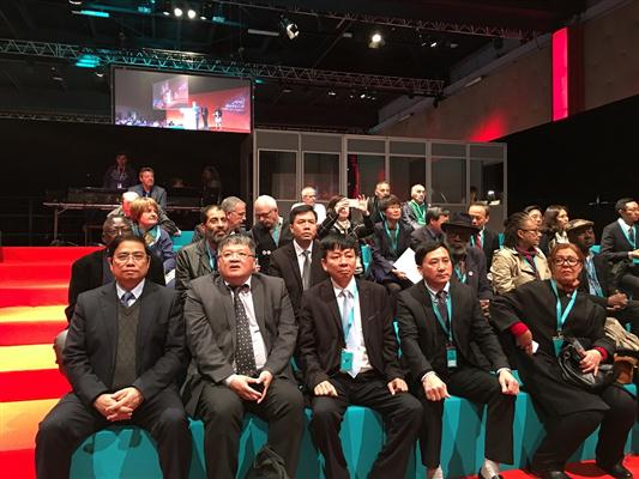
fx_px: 535
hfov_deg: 61.6
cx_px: 320
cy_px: 240
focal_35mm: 29
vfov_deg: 48.2
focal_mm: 4.15
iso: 125
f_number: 2.2
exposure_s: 1/17
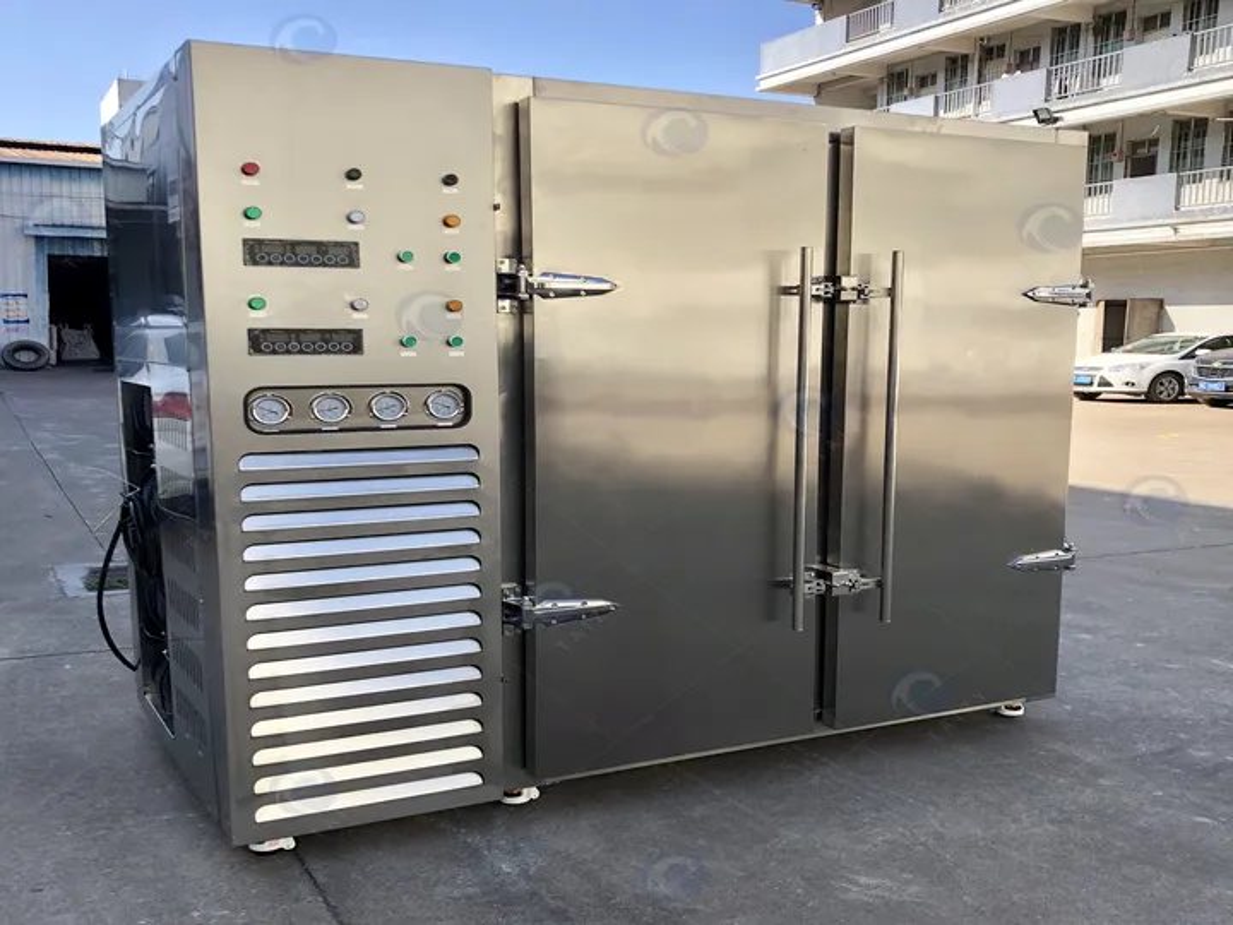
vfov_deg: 37.7
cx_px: 616
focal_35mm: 38
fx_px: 1354
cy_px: 462
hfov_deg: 49.0
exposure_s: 1/738
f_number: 1.8
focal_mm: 4
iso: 20
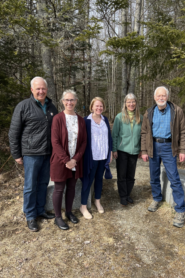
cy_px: 136
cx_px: 105
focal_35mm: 28
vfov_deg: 65.5
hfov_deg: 46.3
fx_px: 216
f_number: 1.5
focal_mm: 5.7
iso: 50
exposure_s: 1/2841
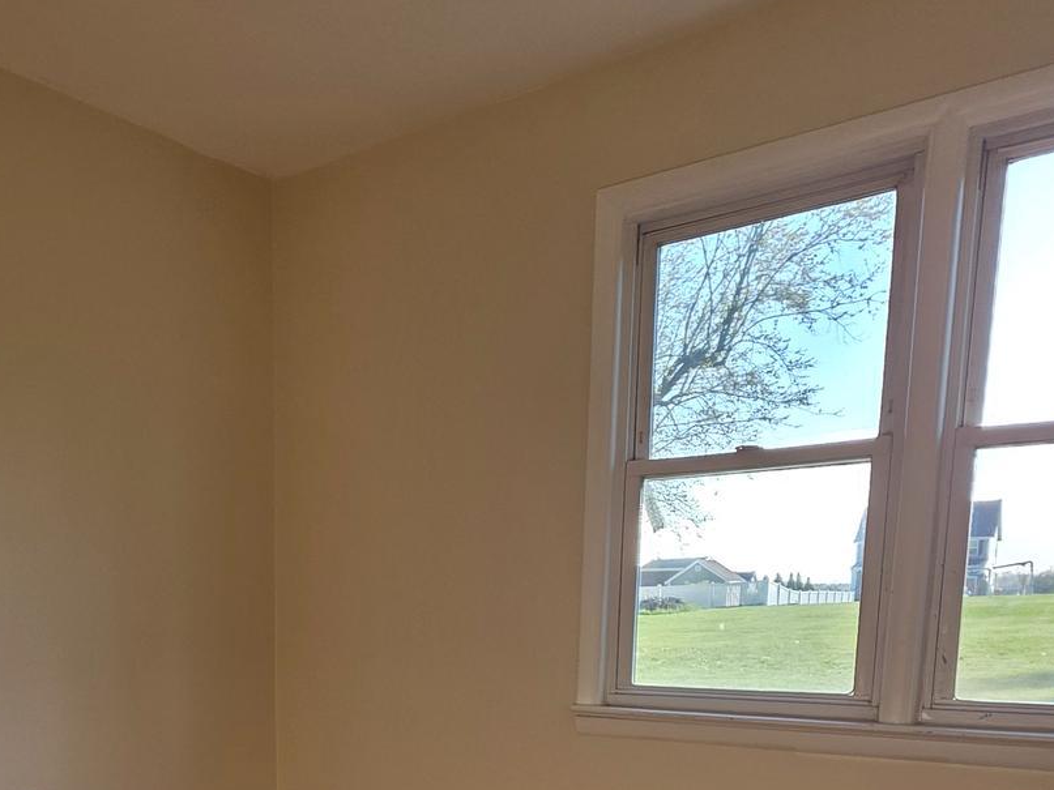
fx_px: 1005
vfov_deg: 38.8
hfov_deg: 51.5
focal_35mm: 33
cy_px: 763
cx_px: 193
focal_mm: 2.2
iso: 40
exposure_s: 1/217
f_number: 1.9
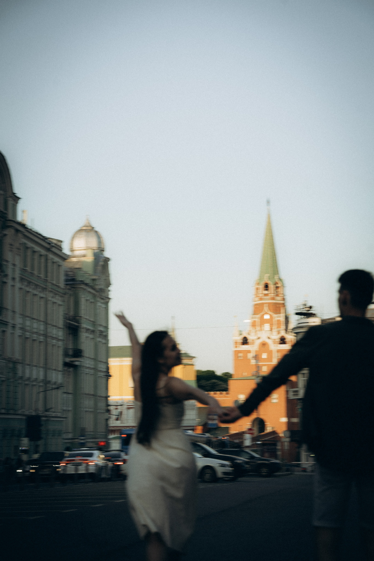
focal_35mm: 85
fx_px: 1324
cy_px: 280
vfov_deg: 23.9
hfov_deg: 16.1
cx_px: 187
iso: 100
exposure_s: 1/160
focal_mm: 85
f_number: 6.3
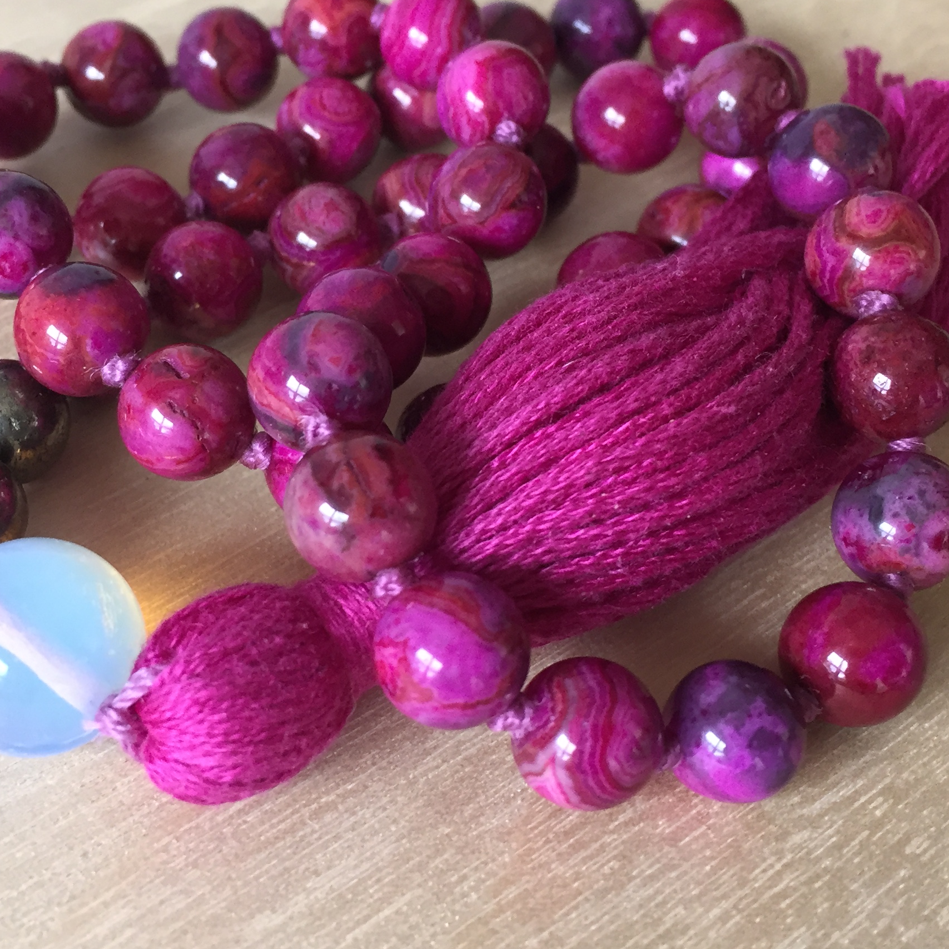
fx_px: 1520
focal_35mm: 49
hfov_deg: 34.5
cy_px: 451
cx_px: 374
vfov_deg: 34.7
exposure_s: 1/30
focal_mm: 4.15
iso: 40
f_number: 2.2
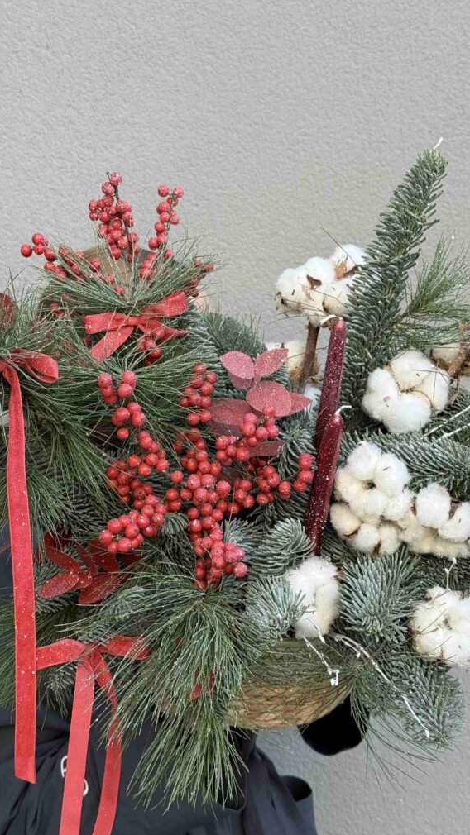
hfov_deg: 22.6
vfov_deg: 39.2
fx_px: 1174
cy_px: 413
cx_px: 230
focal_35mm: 53
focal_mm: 6.8
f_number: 1.8
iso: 80
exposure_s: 1/238
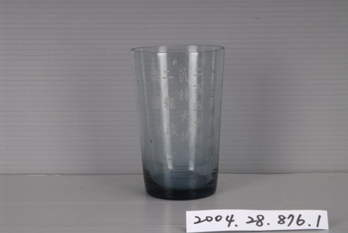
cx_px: 174
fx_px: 900
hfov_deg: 21.9
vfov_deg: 14.8
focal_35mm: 93
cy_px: 116
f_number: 16
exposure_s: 1/160
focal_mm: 62
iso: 100
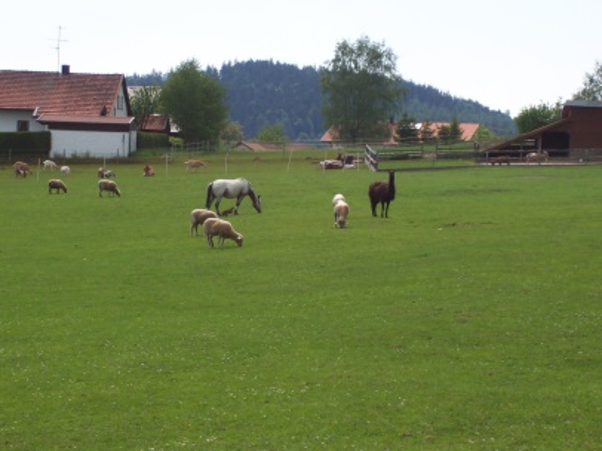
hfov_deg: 17.7
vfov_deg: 13.3
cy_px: 226
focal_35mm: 111
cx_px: 301
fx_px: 1929
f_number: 4.8
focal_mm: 16.8
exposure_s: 1/500
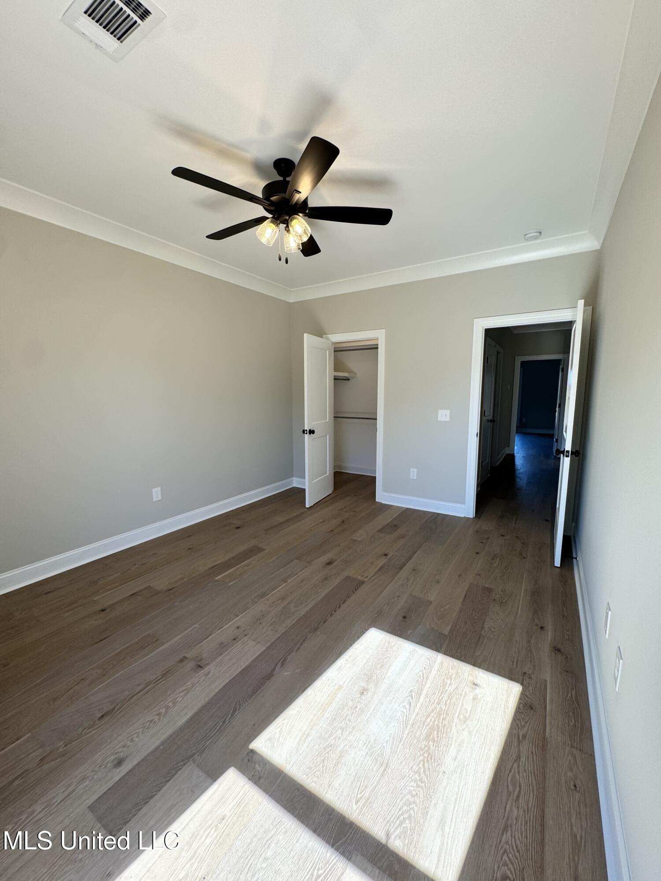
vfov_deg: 102.1
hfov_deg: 85.7
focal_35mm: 14
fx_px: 356
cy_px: 440
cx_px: 330
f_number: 2.2
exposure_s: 1/120
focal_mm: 2.22
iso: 50
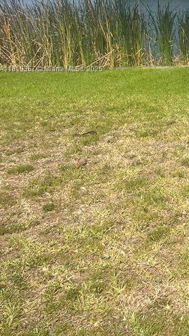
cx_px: 255
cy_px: 69
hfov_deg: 19.0
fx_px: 516
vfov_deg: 34.9
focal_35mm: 58
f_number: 1.5
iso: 50
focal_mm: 5.7
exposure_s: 1/3968
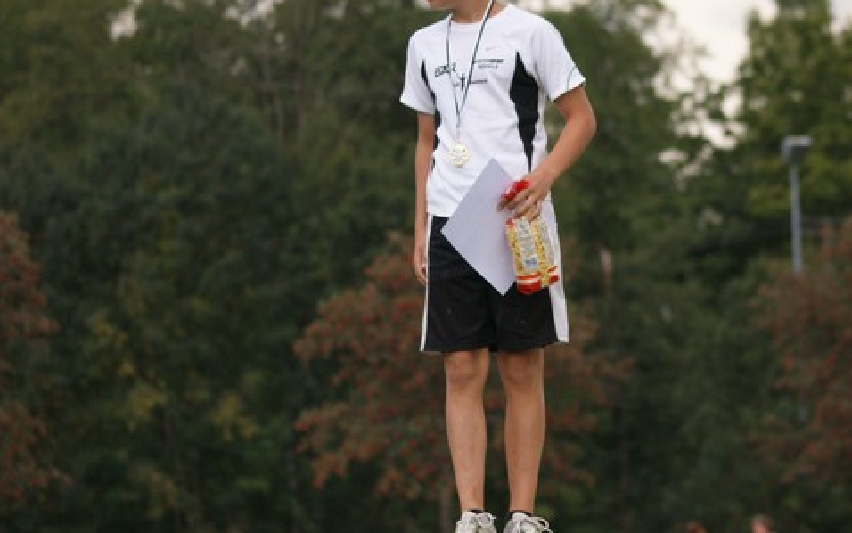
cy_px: 251
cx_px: 462
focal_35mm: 230
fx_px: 5342
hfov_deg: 9.1
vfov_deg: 5.7
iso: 400
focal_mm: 90
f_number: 4
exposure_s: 1/250
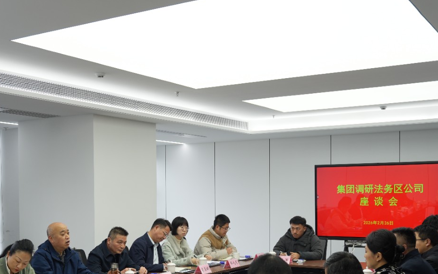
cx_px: 160
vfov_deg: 25.0
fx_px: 609
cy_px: 213
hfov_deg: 39.3
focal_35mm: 51
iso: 100
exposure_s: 1/50
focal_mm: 29
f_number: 3.2
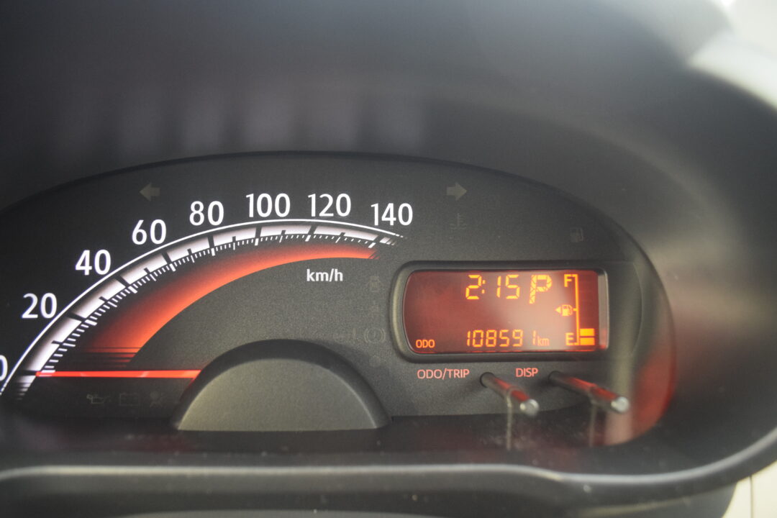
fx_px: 583
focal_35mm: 27
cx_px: 388
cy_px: 259
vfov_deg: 47.9
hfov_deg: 67.4
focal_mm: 18
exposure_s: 1/60
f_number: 3.5
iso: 2000
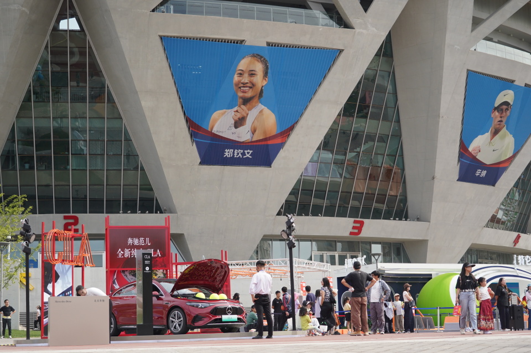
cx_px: 266
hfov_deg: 32.9
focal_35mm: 61
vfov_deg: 22.2
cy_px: 176
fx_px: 899
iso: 640
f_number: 5.6
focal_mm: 61
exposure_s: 1/1250
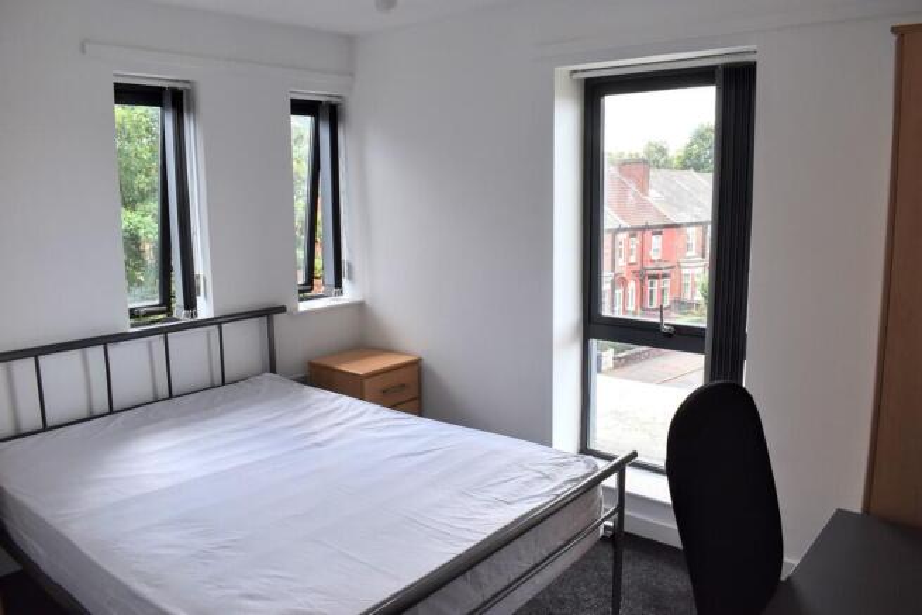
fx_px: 692
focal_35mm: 27
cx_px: 461
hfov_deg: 67.4
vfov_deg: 48.0
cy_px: 308
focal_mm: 18
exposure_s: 1/160
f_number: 6.3
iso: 400
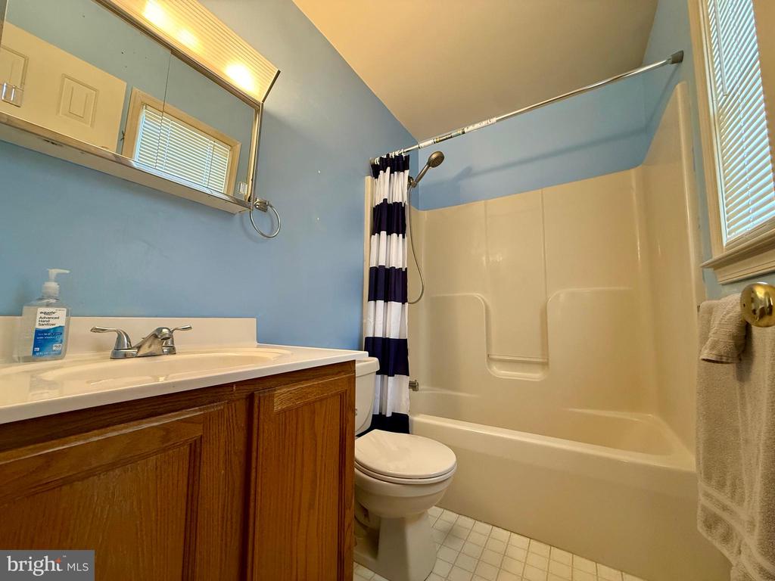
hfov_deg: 102.1
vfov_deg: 85.7
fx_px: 313
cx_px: 388
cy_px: 290
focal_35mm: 14
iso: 250
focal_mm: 2.22
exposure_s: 1/120
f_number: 2.2
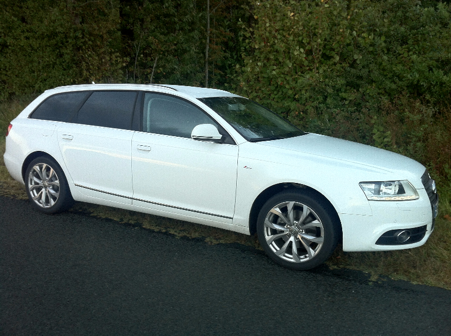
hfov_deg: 52.7
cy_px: 168
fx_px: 455
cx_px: 226
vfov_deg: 40.6
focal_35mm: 35
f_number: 2.8
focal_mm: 3.85
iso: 80
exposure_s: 1/24
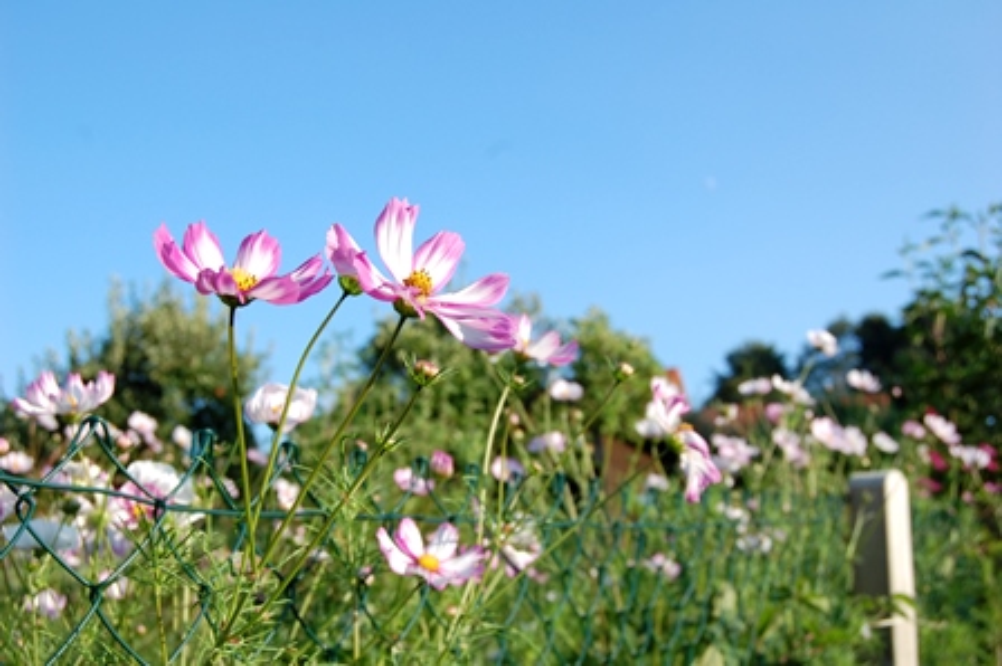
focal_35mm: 45
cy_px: 333
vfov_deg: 29.8
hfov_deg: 43.6
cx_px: 501
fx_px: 1252
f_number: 8
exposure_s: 1/250
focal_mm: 30
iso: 200
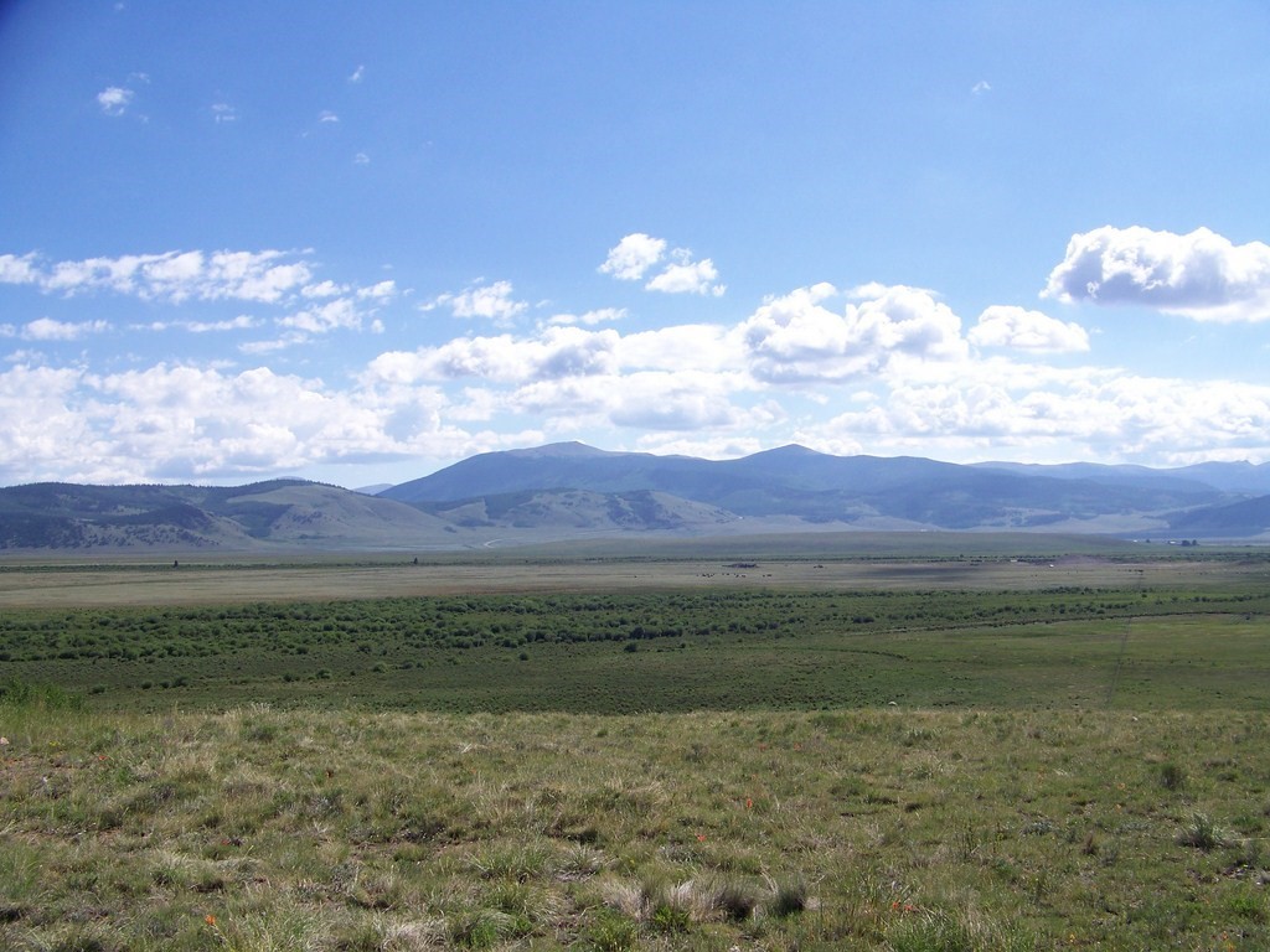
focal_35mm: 36
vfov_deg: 39.7
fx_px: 1321
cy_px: 476
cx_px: 635
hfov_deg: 51.4
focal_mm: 5.85
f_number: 4
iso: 64
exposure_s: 1/640
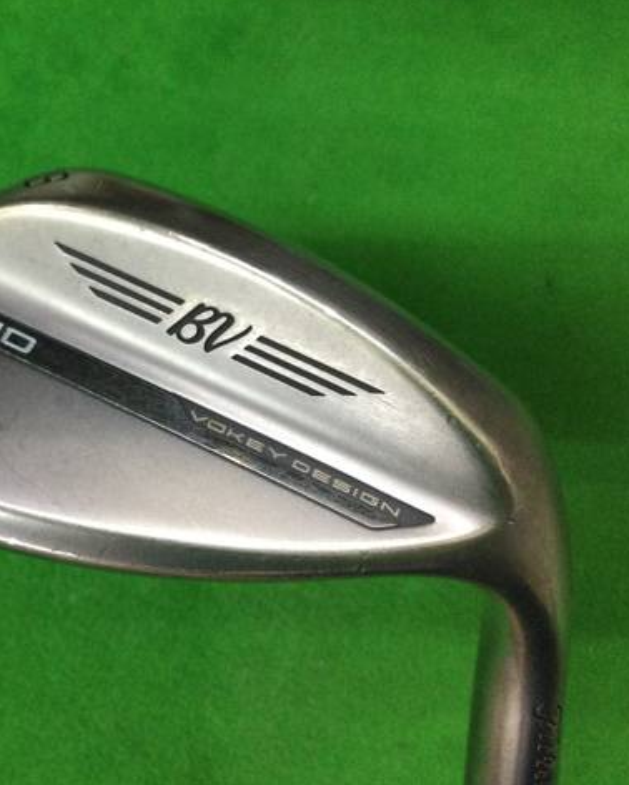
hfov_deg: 35.7
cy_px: 391
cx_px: 158
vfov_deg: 44.8
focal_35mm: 41
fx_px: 953
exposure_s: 1/30
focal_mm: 3.3
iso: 80
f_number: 2.4
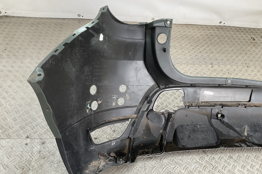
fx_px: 226
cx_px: 133
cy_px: 93
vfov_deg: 42.3
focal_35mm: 31
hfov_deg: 60.3
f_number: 1.8
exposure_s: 1/100
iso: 20
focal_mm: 3
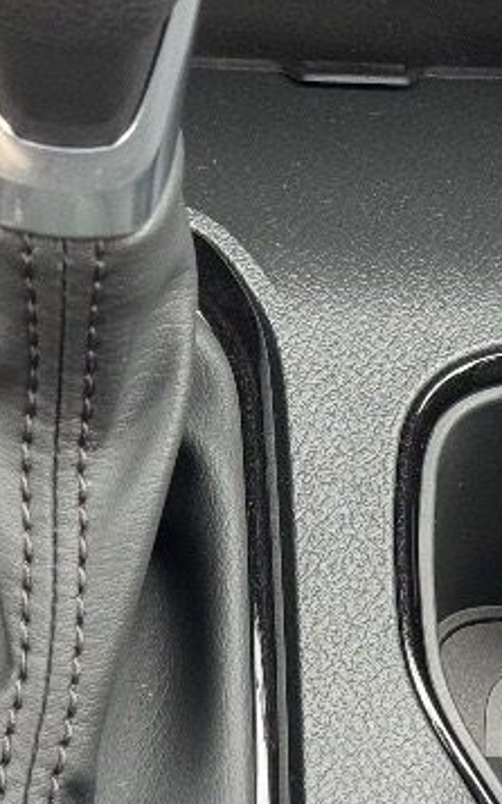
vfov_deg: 14.0
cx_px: 459
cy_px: 863
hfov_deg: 8.9
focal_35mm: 146
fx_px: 3197
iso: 200
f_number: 1.78
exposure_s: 1/60
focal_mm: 6.76
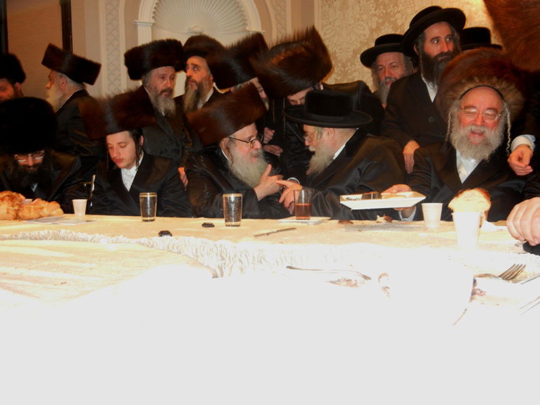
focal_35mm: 34
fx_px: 530
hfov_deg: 54.0
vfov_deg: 41.8
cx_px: 270
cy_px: 202
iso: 418
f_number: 3.6
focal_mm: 6.2
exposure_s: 1/30
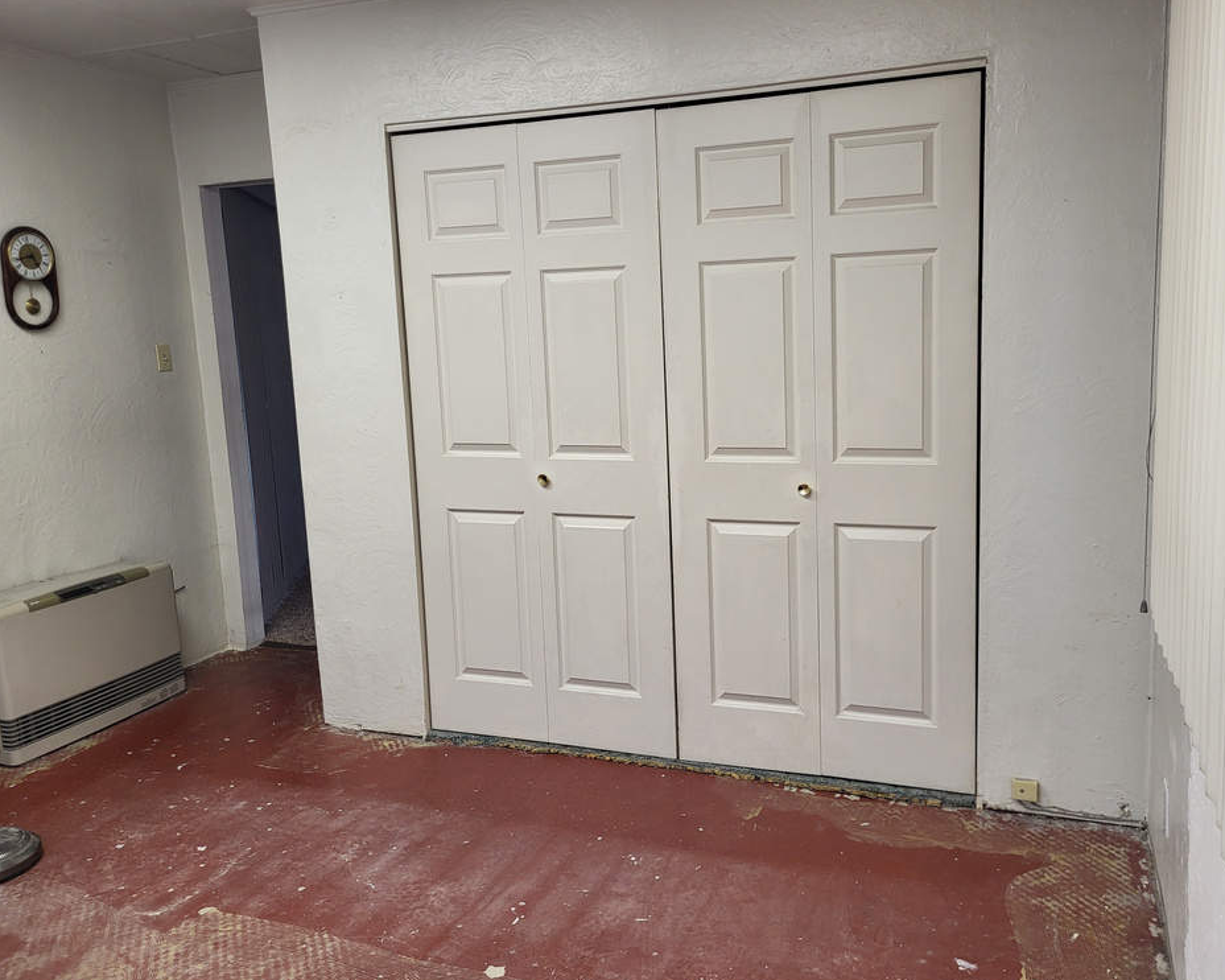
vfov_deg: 51.5
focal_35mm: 28
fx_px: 1015
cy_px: 493
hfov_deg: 62.1
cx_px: 673
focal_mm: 5.4
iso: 200
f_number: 1.8
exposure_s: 1/120
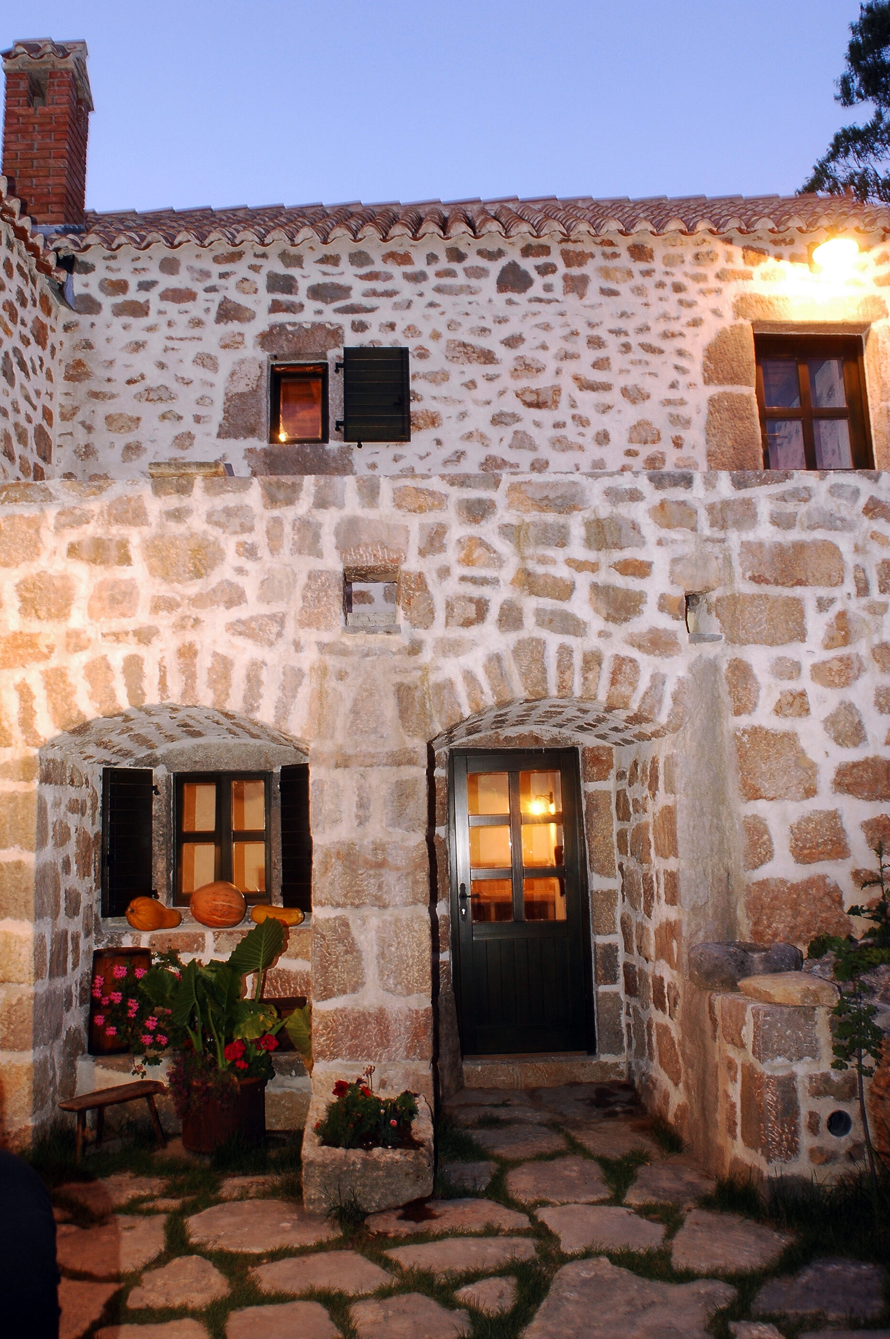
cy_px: 670
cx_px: 445
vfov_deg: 62.0
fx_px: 1114
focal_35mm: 30
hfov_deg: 43.5
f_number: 4.8
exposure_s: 1/6
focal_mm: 20
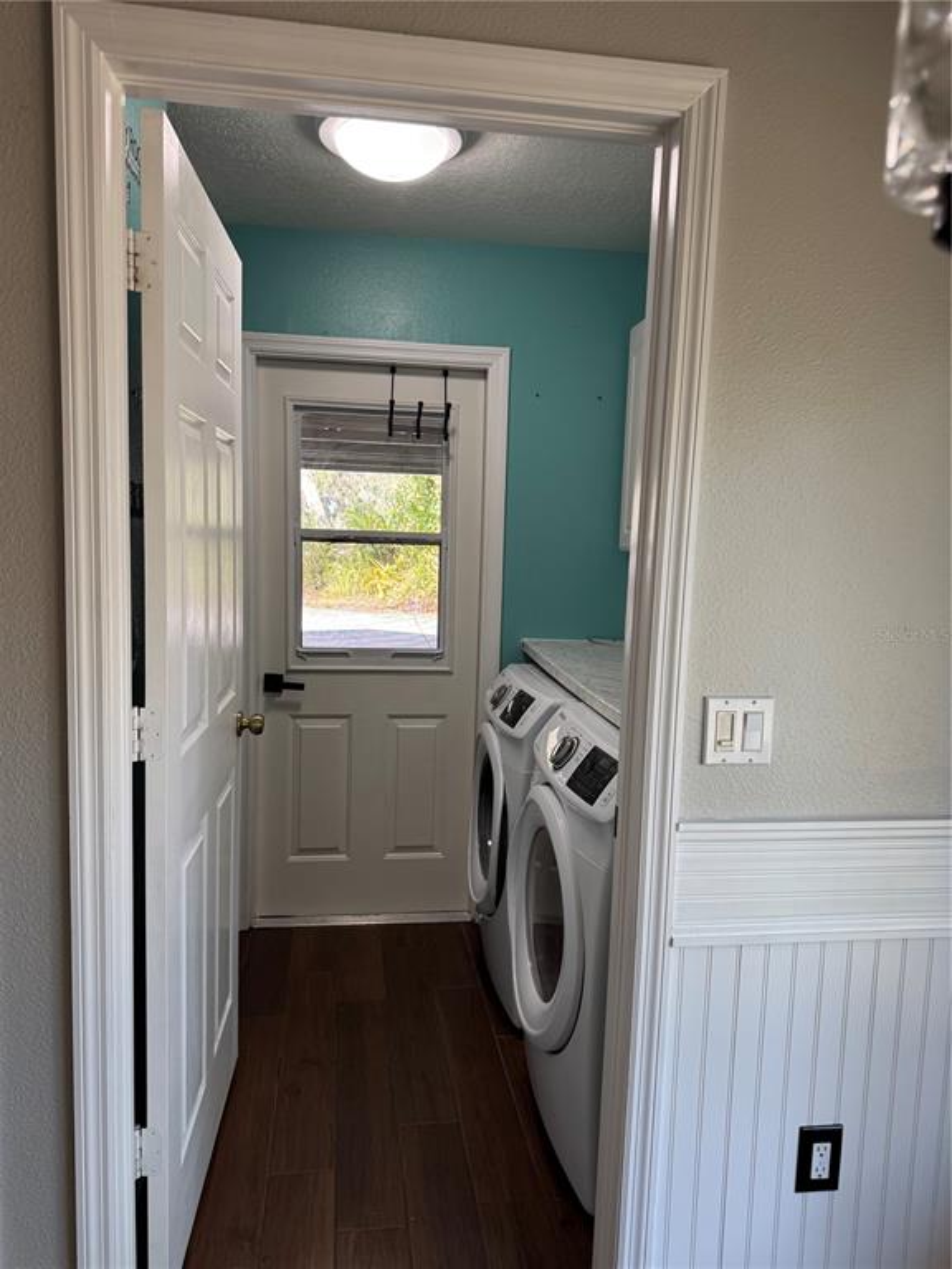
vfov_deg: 71.6
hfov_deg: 56.8
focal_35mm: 24
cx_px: 476
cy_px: 634
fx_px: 880
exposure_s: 1/121
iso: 125
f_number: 1.78
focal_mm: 6.76
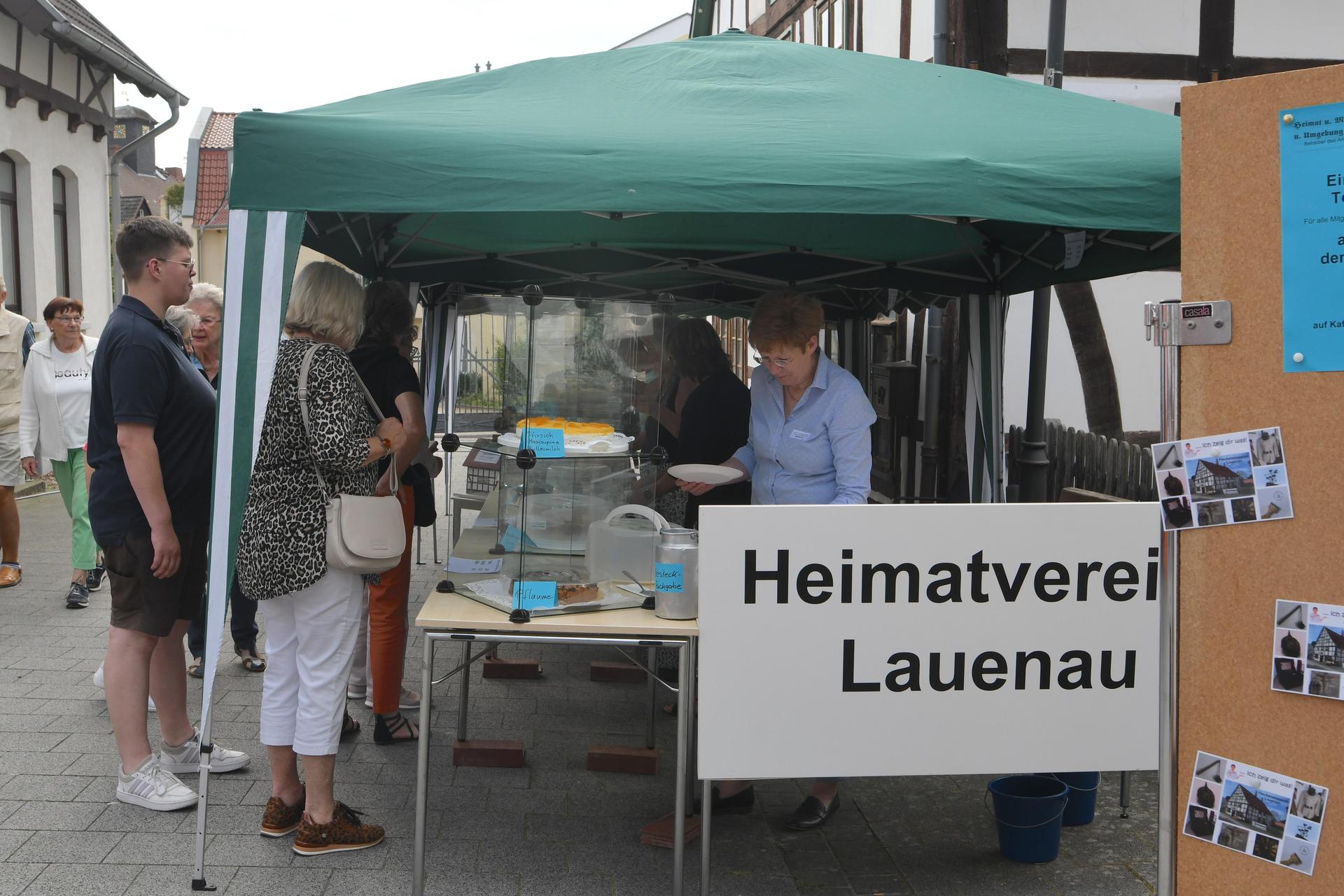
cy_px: 448
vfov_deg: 36.9
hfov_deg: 53.1
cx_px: 672
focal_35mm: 36
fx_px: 1344
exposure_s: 1/250
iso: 320
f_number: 8
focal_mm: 24
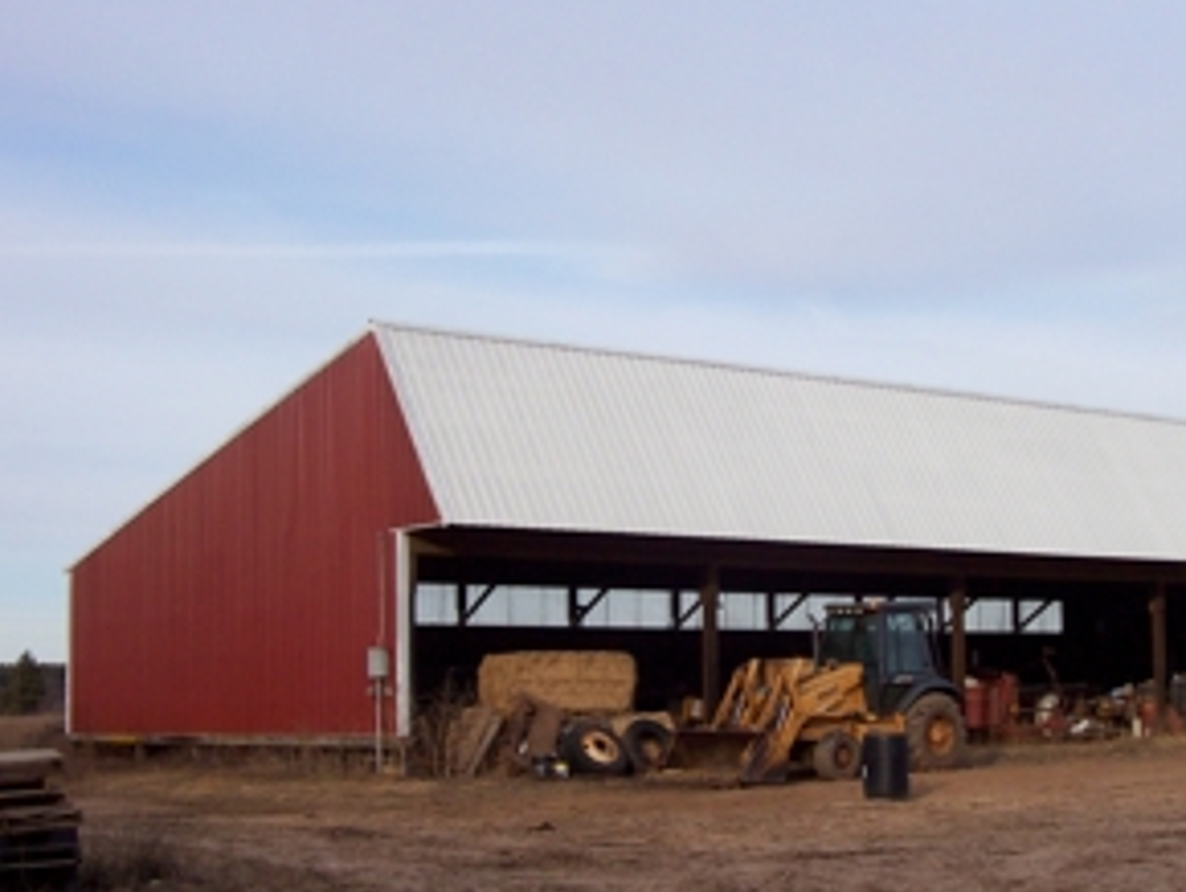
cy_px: 434
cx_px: 765
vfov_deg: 23.7
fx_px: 2126
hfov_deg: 31.0
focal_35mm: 62
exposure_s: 1/346
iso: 80
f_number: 5.4
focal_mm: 7.6
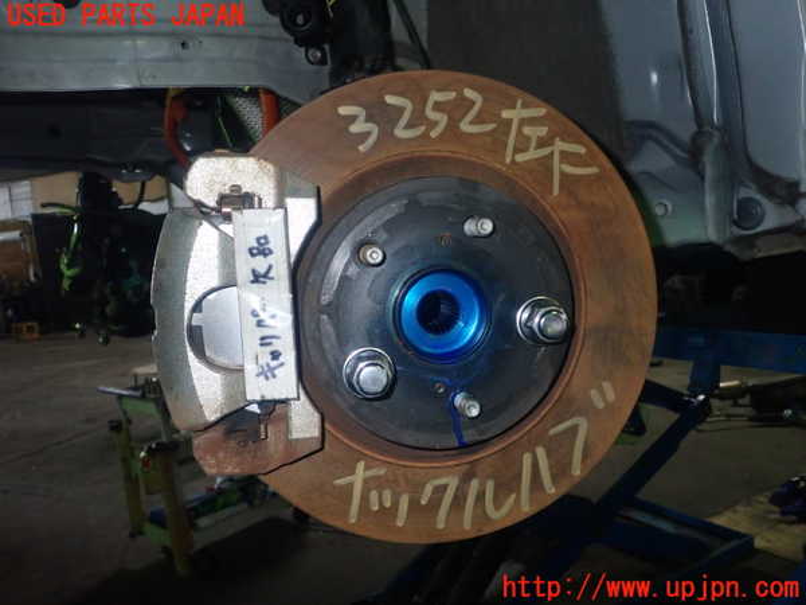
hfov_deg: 60.0
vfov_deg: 46.8
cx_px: 403
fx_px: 699
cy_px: 302
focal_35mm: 30
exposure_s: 1/30
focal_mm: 5.4
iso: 400
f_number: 6.3
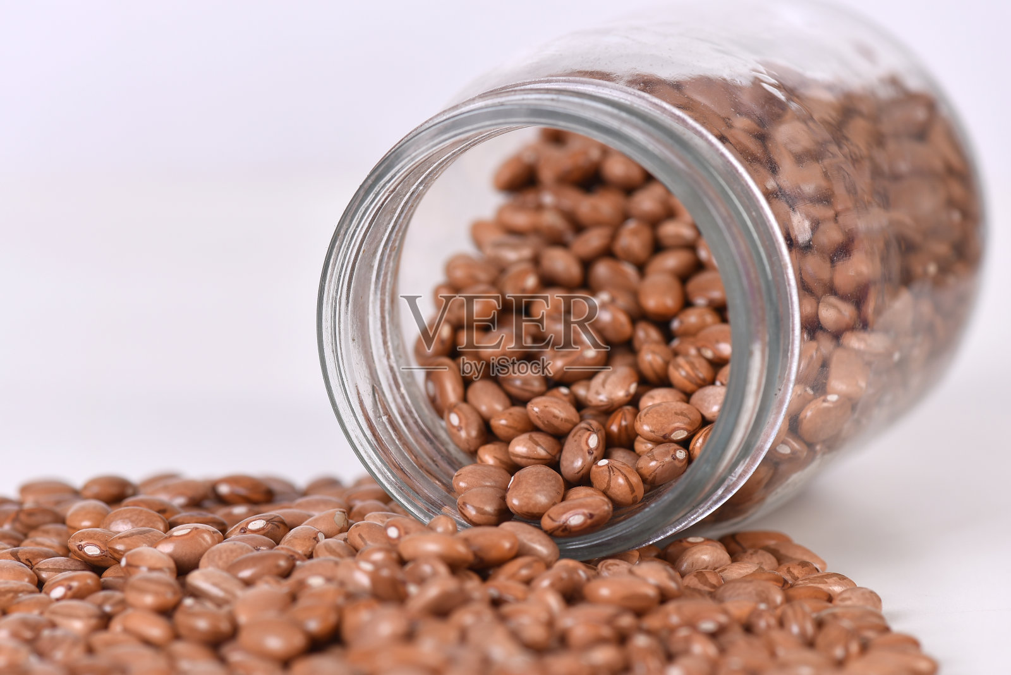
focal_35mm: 105
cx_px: 506
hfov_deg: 19.4
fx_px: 2950
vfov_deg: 13.1
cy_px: 338
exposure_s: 1/125
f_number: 6.3
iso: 50
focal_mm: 105
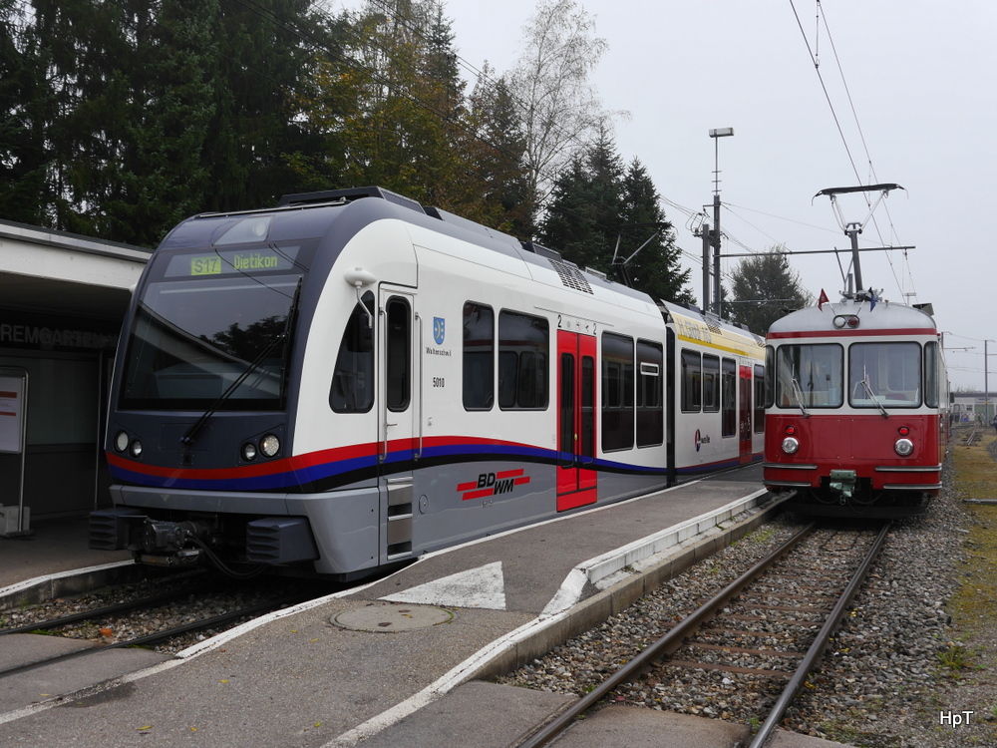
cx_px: 498
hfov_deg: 51.4
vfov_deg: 39.7
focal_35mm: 36
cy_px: 374
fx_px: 1037
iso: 160
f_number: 6.3
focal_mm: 18
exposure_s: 1/200
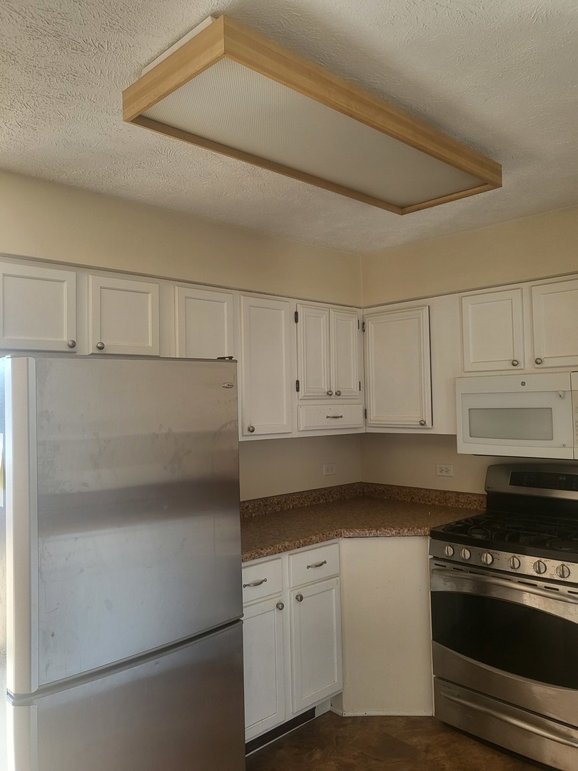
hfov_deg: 53.1
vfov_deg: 67.3
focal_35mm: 26
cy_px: 386
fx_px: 579
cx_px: 289
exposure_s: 1/120
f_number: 1.8
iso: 80
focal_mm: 4.25
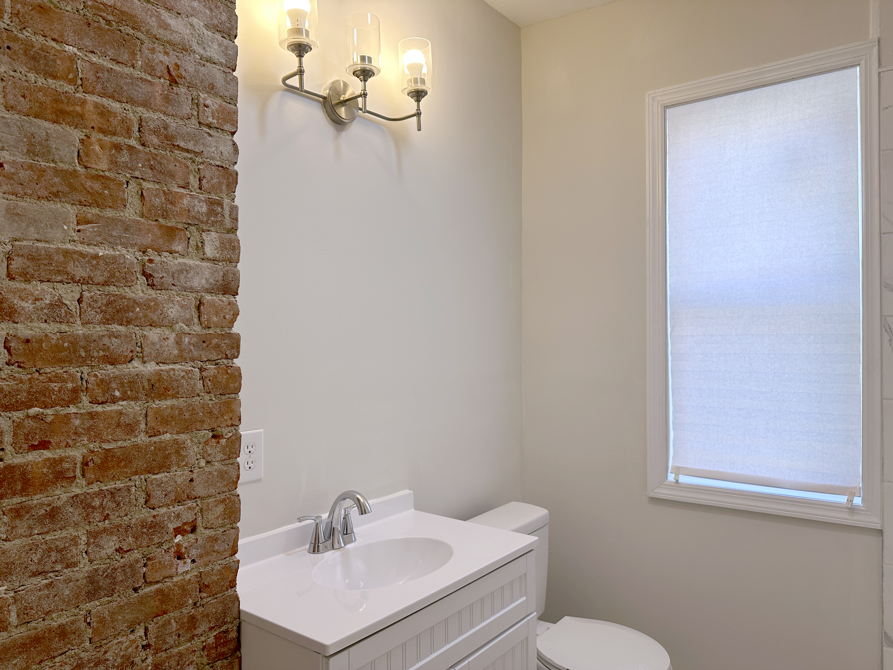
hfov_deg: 71.6
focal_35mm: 24
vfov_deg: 56.8
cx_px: 446
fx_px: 619
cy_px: 335
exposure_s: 1/120
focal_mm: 6.86
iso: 64
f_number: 1.78
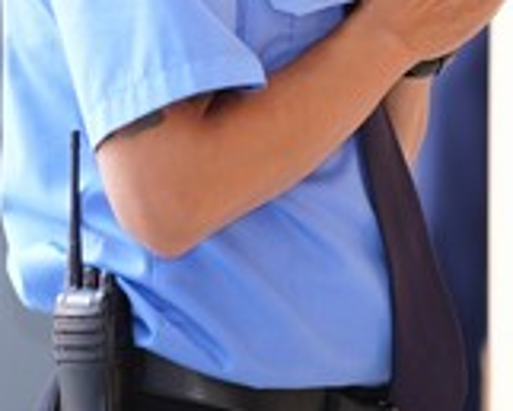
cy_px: -139
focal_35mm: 568
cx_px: 86
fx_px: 8629
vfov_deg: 2.7
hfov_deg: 3.4
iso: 160
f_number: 2.8
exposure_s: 1/60
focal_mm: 150
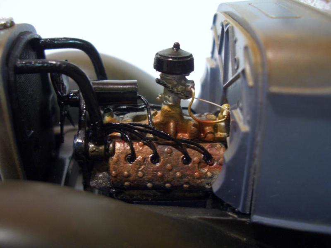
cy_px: 124
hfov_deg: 45.8
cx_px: 166
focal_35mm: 41
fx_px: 392
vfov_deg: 35.1
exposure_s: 1/8
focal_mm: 6.8
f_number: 2.8
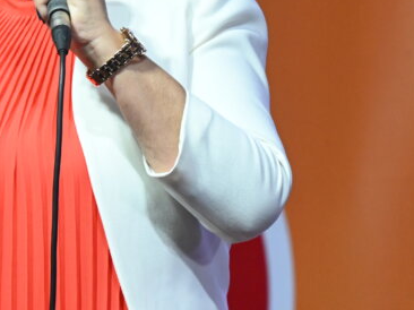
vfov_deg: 3.1
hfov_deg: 4.1
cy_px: -38
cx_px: 66
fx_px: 5785
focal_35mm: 484
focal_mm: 180
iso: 4500
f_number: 6.3
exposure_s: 1/200
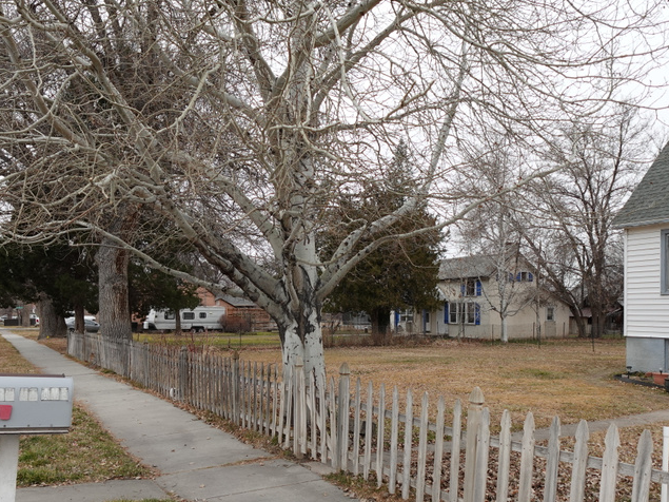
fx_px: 599
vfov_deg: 45.0
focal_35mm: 31
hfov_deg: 58.2
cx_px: 299
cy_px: 315
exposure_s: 1/1250
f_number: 2
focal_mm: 7.6
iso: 125
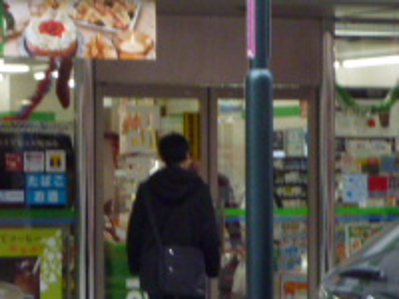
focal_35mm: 224
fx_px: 2582
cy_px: 231
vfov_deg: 6.6
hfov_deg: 8.8
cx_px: 194
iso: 320
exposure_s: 1/60
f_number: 5.1
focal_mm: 12.4
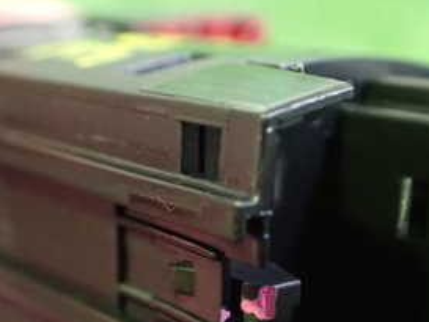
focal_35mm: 66
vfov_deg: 21.7
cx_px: 344
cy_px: 298
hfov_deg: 28.7
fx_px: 818
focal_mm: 5.4
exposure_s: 1/30
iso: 1250
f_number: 2.3
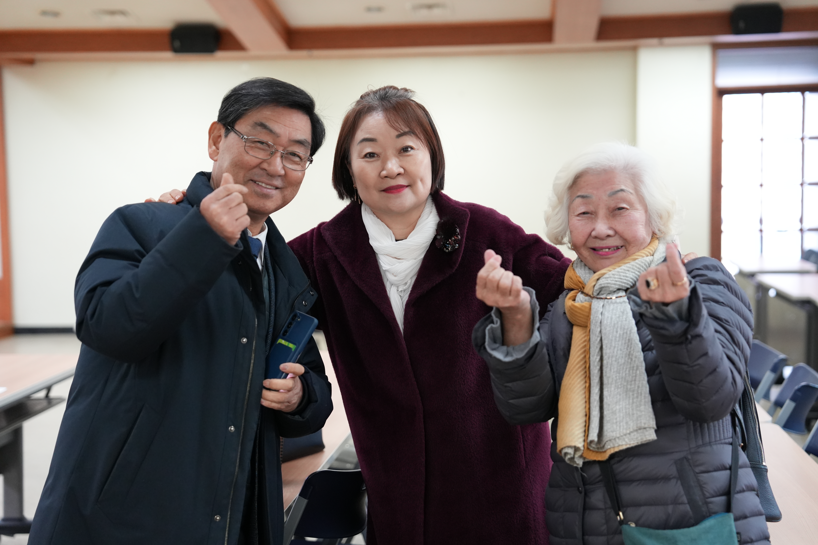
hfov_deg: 34.5
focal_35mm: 58
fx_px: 1318
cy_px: 272
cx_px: 409
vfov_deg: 23.4
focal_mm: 58
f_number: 2.8
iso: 3200
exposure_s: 1/250
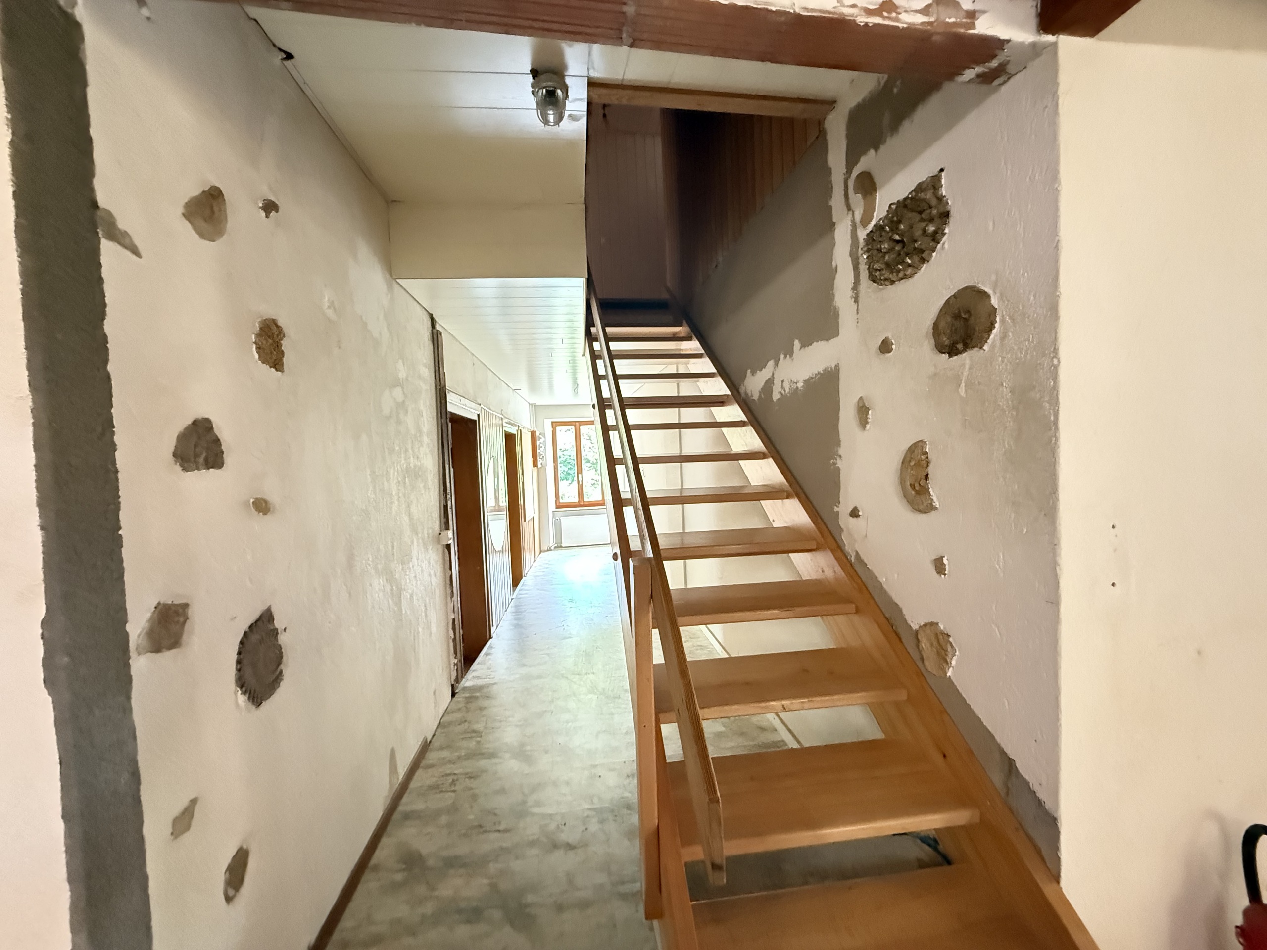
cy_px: 475
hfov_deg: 102.1
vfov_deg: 85.7
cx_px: 634
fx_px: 512
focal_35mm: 14
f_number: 2.2
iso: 1250
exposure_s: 1/33
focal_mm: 2.22
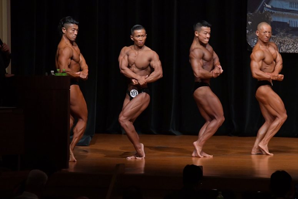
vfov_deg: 5.7
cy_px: 100
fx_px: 1986
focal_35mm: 240
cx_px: 149
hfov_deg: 8.6
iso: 5000
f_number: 5.6
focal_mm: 160
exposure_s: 1/400
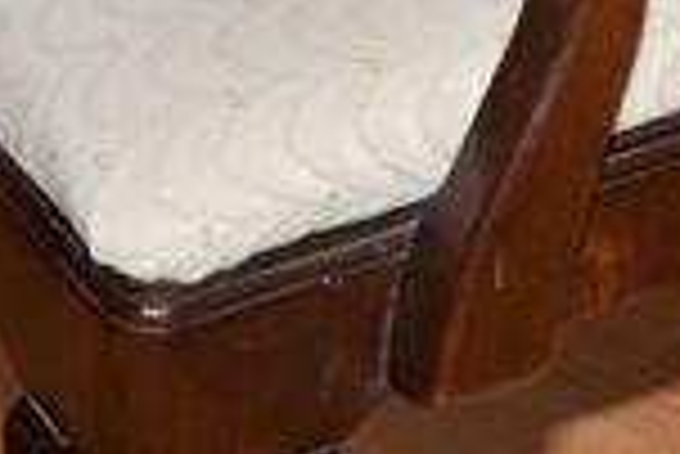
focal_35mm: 350
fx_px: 6620
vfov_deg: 3.9
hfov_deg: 5.9
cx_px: 531
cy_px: -303
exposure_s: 1/125
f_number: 5.6
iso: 800
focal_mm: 55
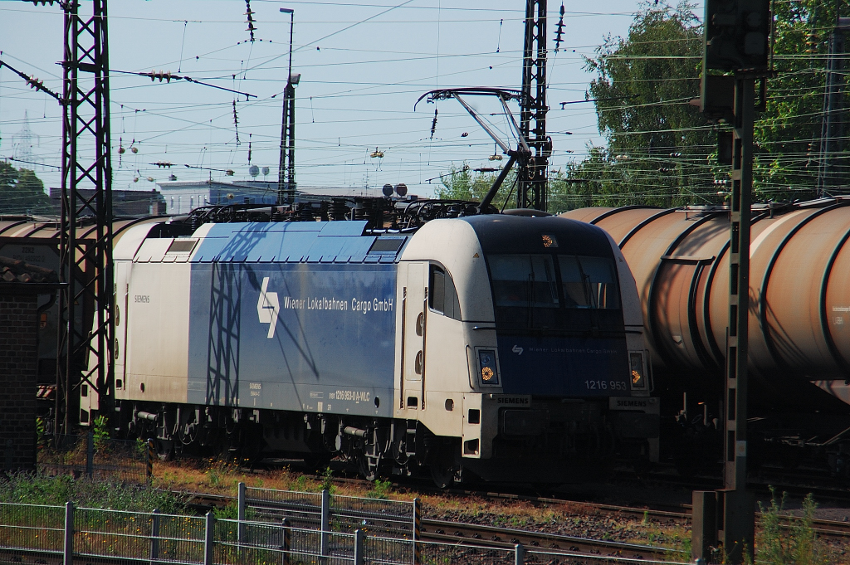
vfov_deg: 4.6
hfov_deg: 6.9
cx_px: 425
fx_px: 7077
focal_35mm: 300
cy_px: 282
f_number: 8
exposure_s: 1/640
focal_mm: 200
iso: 200
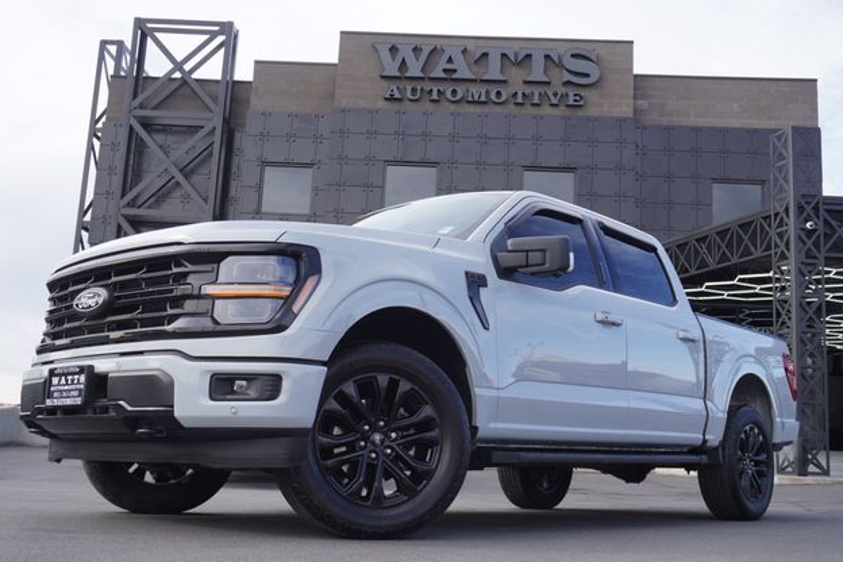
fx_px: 902
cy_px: 285
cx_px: 427
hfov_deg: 50.1
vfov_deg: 34.6
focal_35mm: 39
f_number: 6.3
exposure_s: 1/125
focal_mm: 25
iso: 100
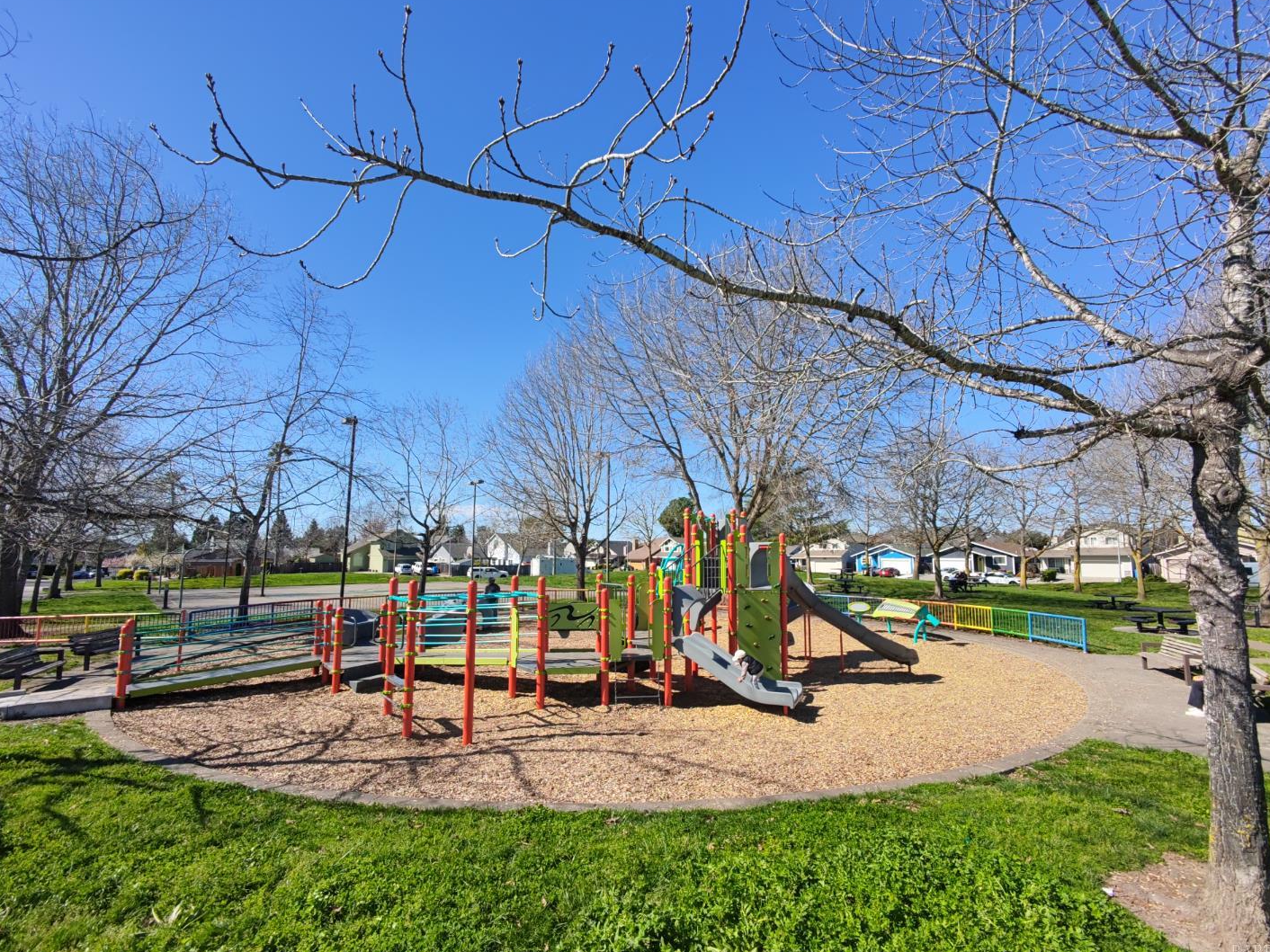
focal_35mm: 17
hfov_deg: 91.0
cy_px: 478
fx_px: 624
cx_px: 630
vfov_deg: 74.7
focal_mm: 16
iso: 149
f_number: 2.55
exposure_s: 1/120
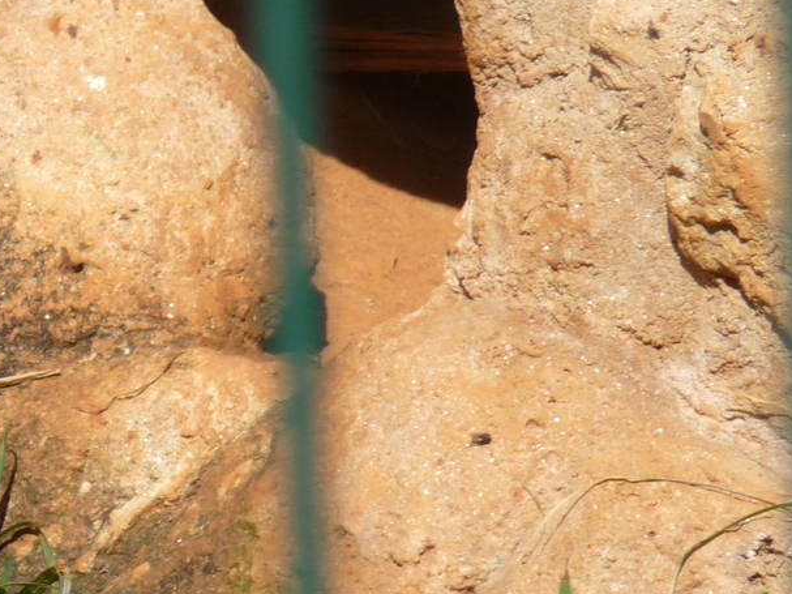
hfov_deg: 2.7
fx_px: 16882
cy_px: 503
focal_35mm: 738
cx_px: -80
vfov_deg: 2.0
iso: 100
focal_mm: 47
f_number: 4.9
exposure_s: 1/400
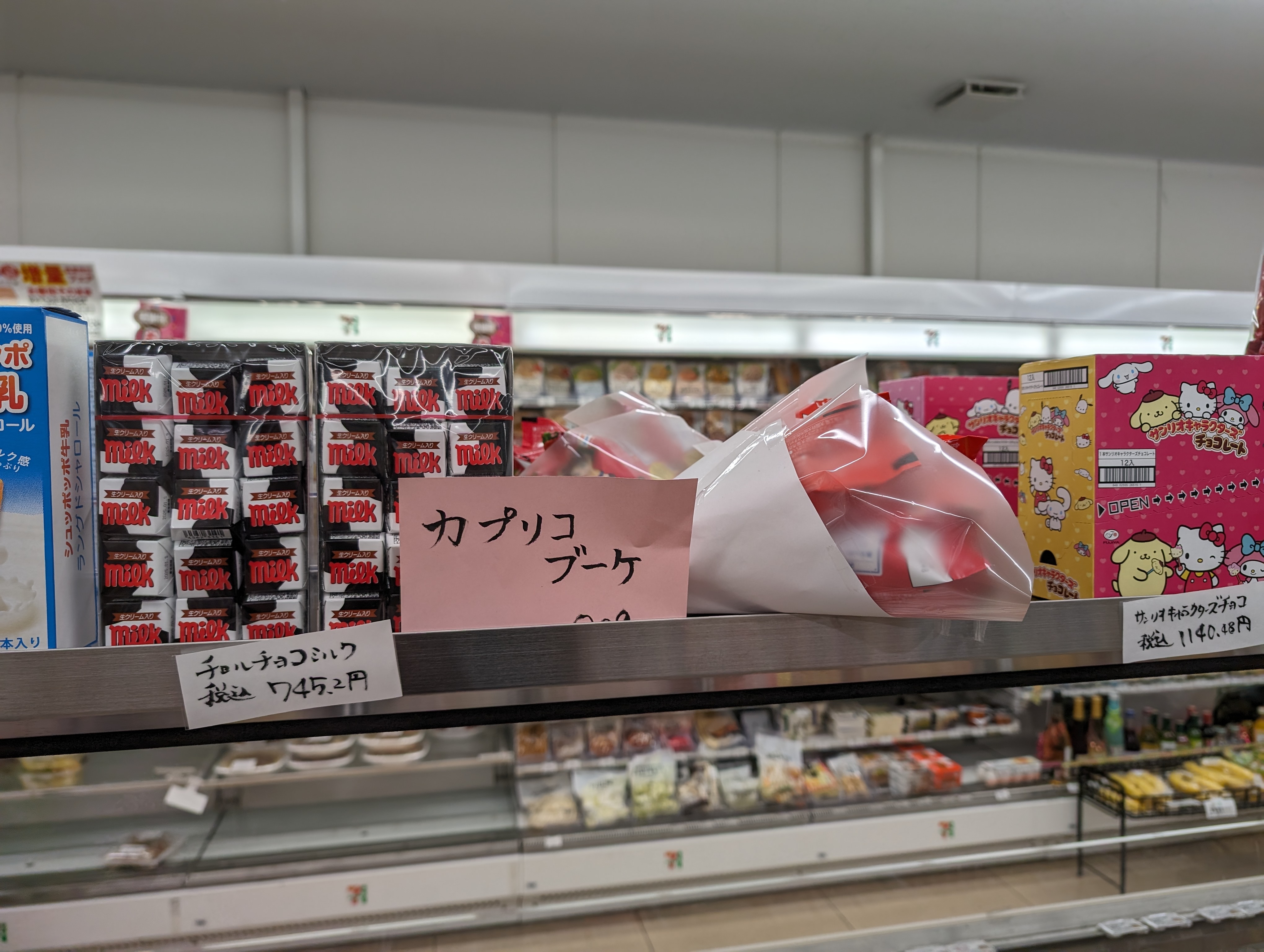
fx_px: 878
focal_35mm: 24
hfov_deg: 71.5
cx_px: 632
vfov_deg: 56.9
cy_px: 476
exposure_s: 1/141
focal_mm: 6.9
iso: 19
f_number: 1.68
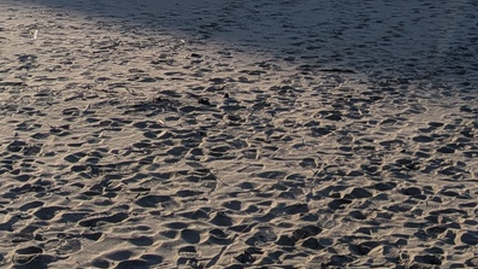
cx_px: 183
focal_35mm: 79
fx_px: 1001
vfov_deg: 14.1
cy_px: -154
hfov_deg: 26.8
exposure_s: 1/3509
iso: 20
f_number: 1.7
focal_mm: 4.53
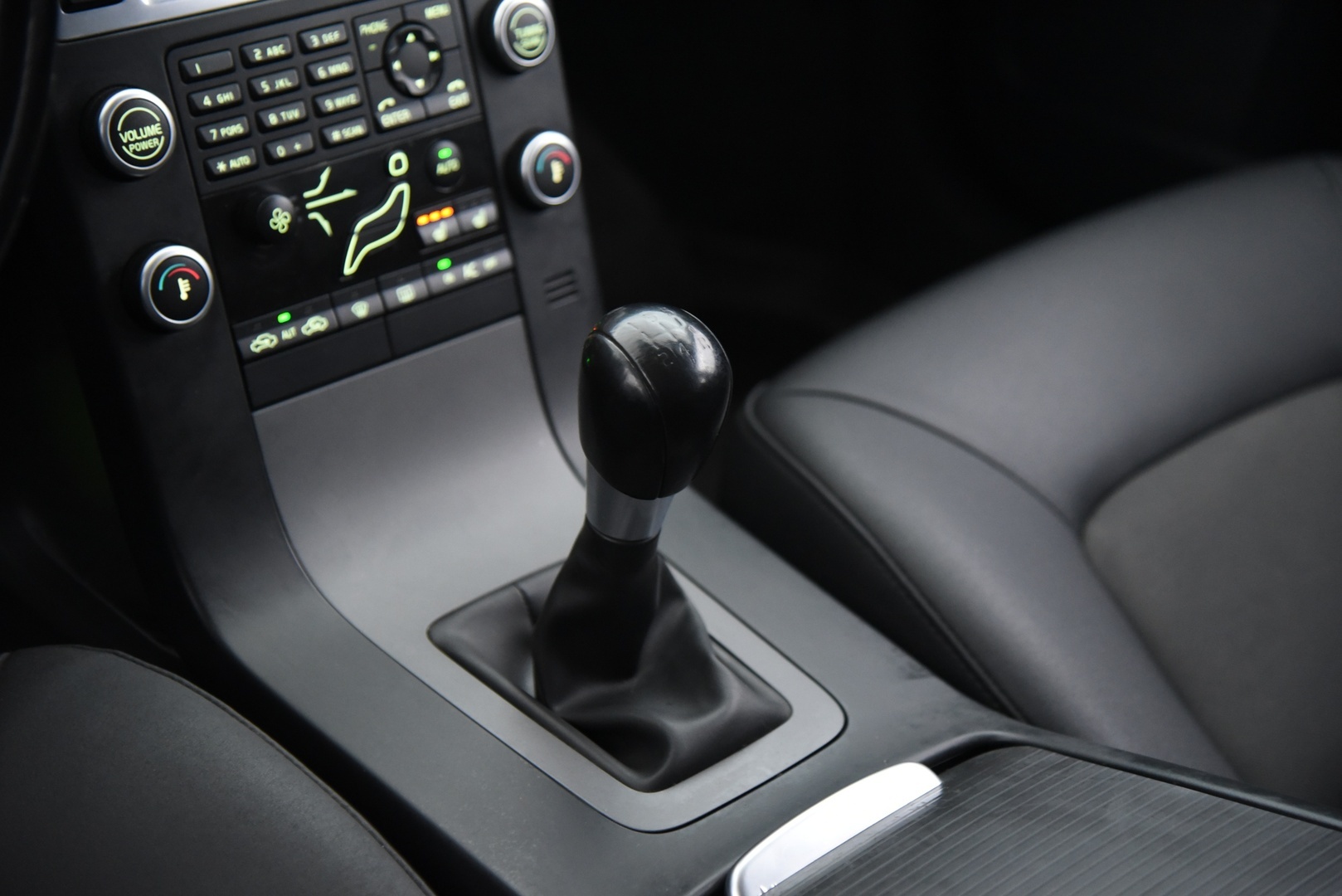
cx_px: 671
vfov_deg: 20.6
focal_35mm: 66
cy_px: 448
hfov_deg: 30.5
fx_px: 2461
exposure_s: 1/15
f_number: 4
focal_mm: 66
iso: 4000
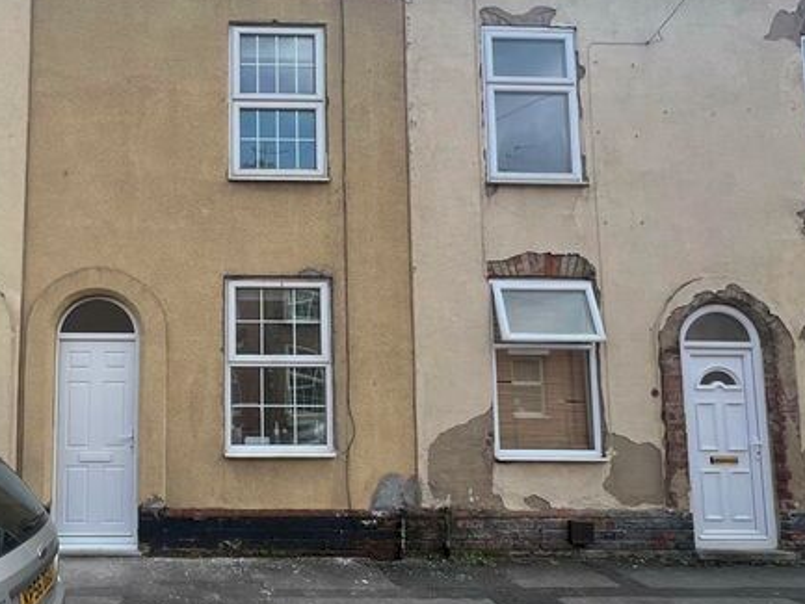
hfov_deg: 73.1
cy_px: 343
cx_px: 195
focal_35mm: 21
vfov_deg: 63.2
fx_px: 488
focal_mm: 1.57
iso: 32
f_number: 1.8
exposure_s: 1/497
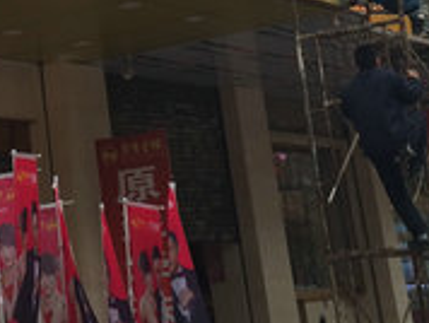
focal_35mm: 112
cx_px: -5
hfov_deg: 17.1
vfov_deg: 12.6
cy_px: -154
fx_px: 1390
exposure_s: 1/370
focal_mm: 4.12
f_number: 2.2
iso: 32
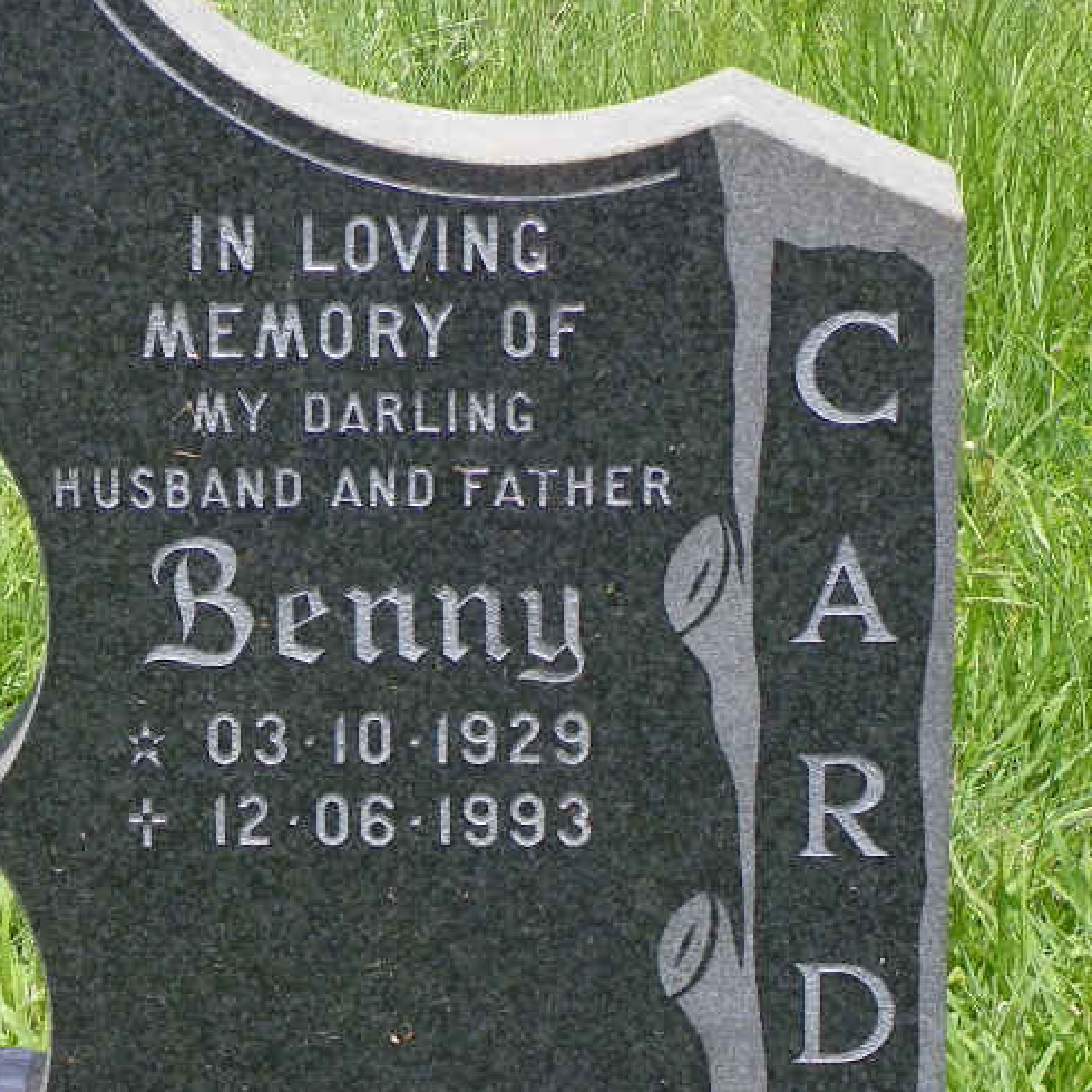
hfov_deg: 11.0
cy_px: 767
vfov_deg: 11.0
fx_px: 5639
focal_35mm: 158
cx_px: 201
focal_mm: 13
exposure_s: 1/160
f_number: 5
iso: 64
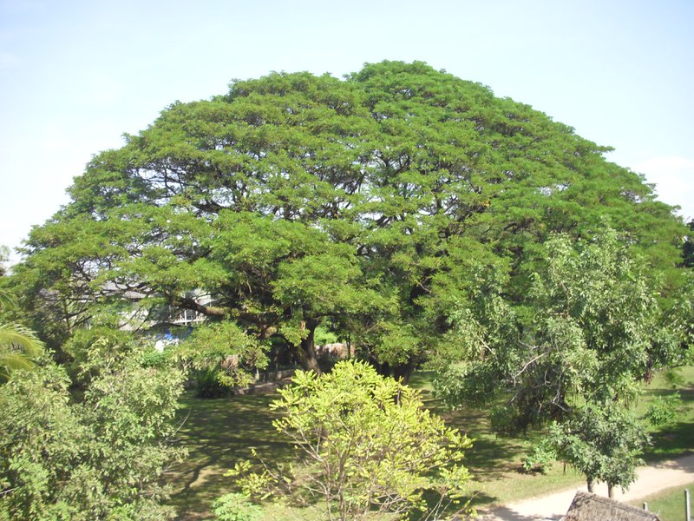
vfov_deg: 37.7
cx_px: 347
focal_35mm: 38
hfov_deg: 49.0
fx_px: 762
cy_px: 260
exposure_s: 1/80
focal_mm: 6.2
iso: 100
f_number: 8
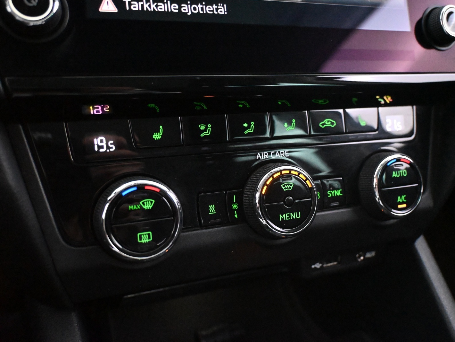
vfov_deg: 41.2
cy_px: 171
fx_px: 454
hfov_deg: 53.2
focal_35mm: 35
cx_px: 246
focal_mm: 21
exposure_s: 1/60
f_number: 4
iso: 12800
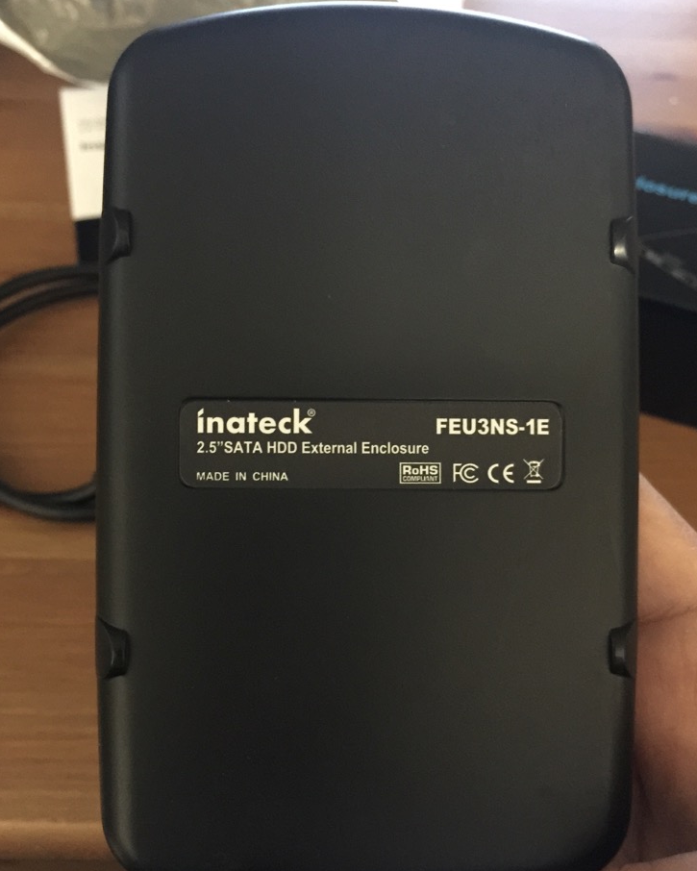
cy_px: 458
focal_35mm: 32
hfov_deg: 45.8
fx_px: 825
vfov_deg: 55.6
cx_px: 365
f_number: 2.2
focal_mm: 4.15
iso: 250
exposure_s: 1/4
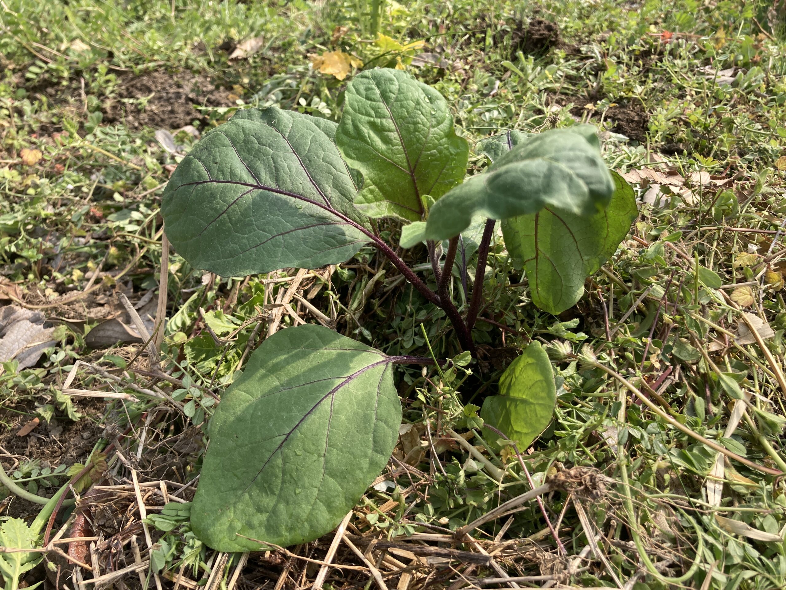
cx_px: 393
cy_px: 295
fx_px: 636
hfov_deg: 63.4
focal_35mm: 28
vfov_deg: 49.7
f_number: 1.8
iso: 20
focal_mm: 3.99
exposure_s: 1/750
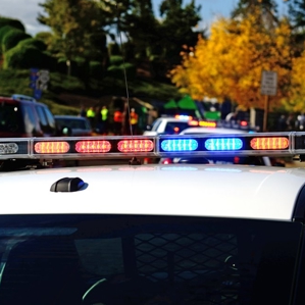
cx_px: 170
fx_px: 1356
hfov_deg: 12.8
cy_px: 151
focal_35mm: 136
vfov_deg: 12.8
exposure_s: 1/1600
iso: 100
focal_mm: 70
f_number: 5.6
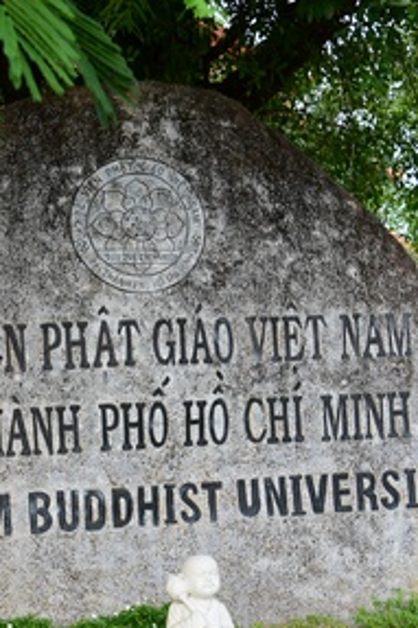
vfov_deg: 29.6
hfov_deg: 19.9
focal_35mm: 68
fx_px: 1186
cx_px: 112
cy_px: 357
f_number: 4
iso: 320
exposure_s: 1/60
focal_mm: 30
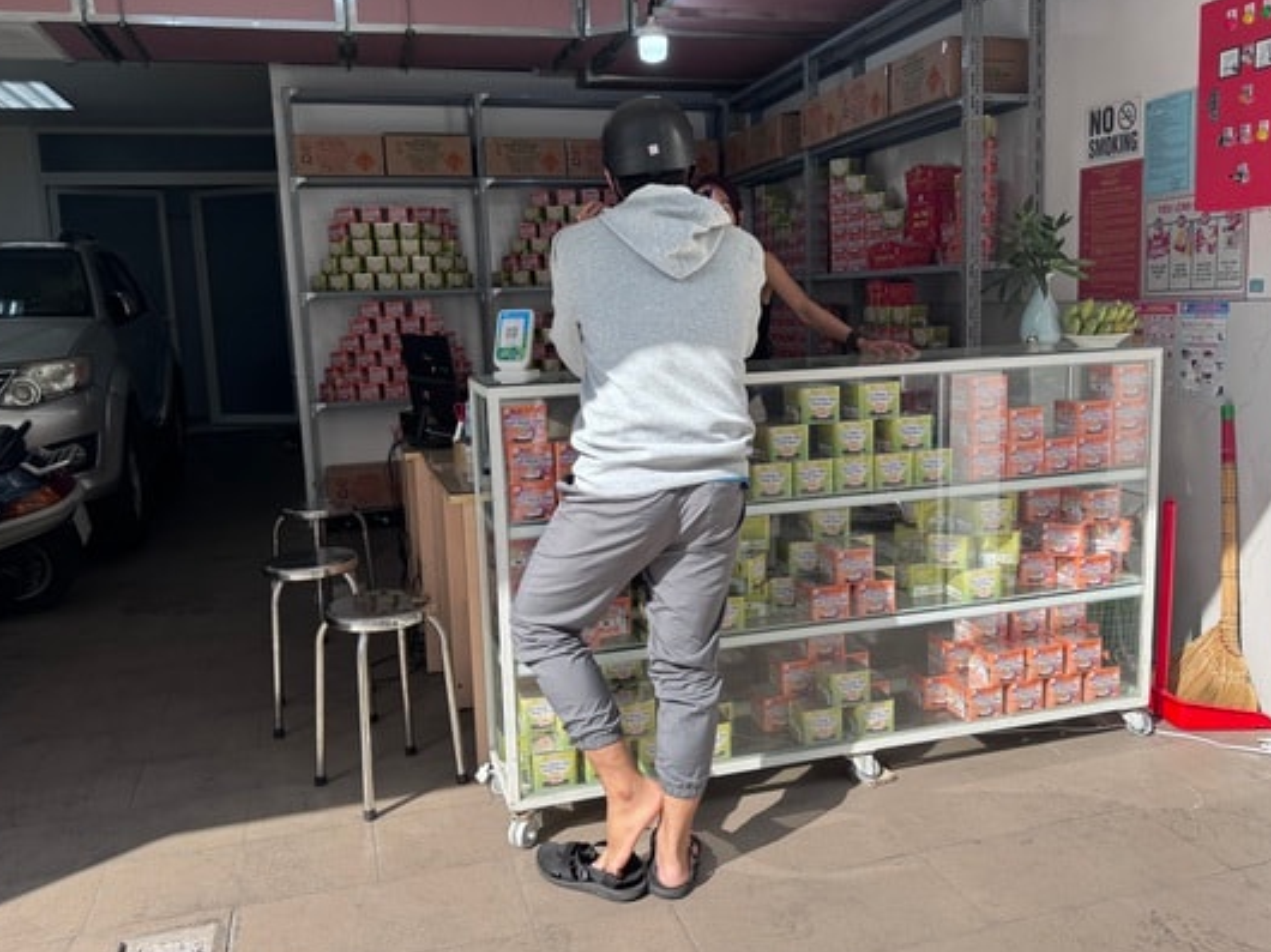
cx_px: 655
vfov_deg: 48.2
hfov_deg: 61.7
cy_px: 444
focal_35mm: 29
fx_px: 1064
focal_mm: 6.76
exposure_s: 1/1818
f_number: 1.78
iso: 80
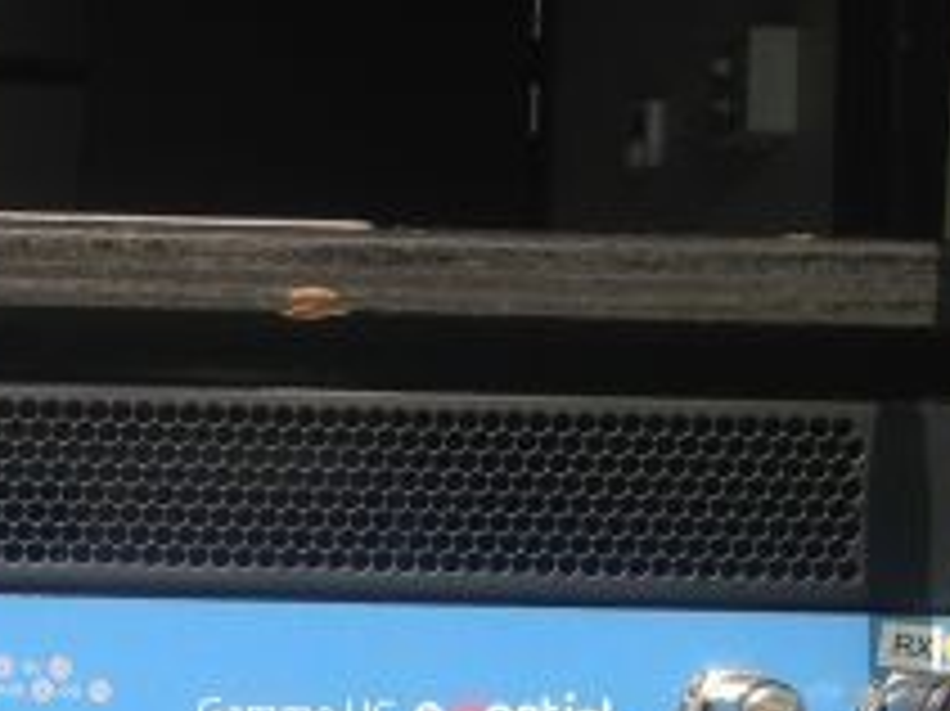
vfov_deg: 14.5
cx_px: -212
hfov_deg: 18.5
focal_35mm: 100
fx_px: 2743
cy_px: 706
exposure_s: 1/847
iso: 50
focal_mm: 4.13
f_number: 2.4
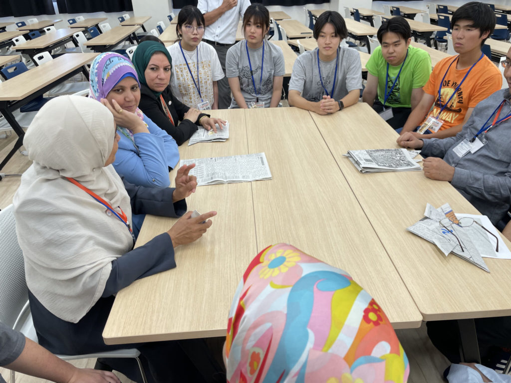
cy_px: 192
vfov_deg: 53.1
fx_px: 384
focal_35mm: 26
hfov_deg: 67.3
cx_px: 256
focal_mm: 4.2
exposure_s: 1/100
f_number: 1.6
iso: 50
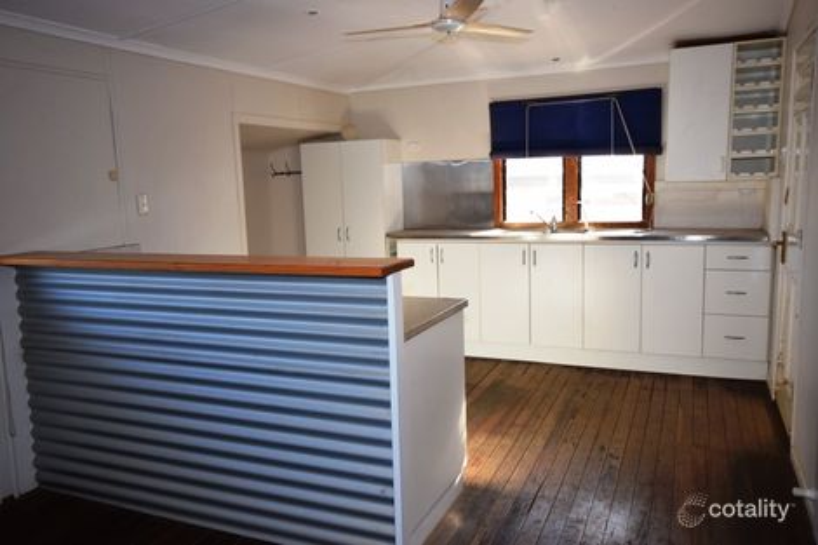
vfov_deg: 43.6
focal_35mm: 30
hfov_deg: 61.9
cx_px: 409
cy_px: 272
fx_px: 681
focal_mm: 20
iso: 360
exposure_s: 1/125
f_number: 5.6
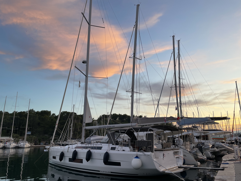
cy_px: 90
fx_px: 181
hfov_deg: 67.3
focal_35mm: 26
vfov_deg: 53.1
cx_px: 120
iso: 50
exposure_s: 1/121
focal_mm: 4.2
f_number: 1.6
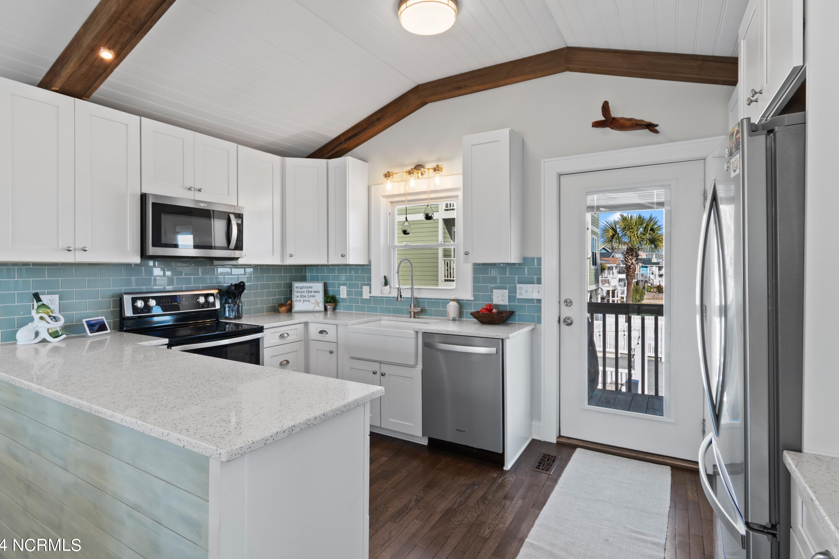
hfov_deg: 89.9
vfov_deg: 67.4
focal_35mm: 18
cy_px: 276
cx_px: 401
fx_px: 419
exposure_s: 1/5
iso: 100
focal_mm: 11.5
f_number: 4.8
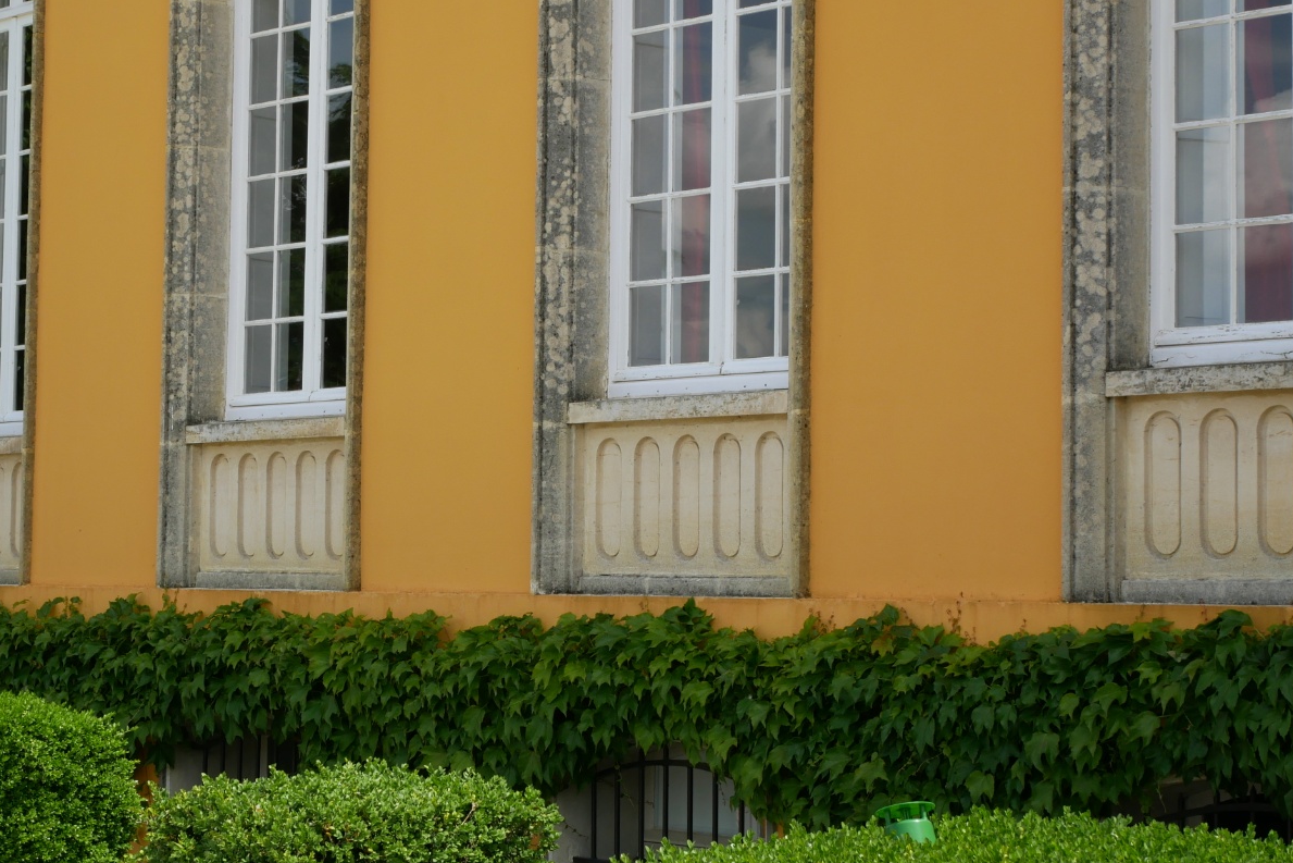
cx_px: 500
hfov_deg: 24.1
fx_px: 3017
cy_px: 371
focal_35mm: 84
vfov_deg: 16.3
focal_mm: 30
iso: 200
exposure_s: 1/200
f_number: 11
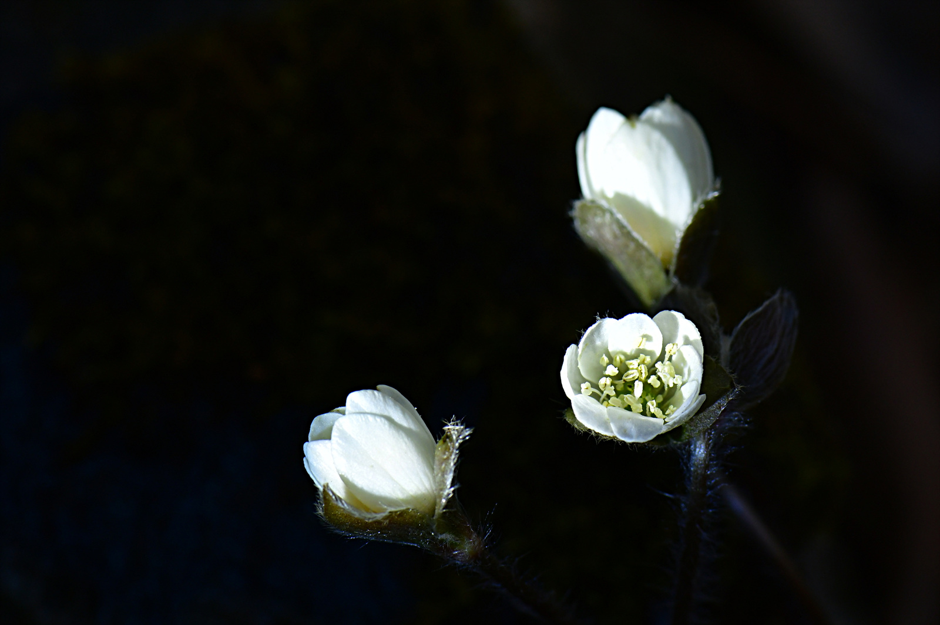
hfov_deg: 13.1
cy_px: 312
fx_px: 4097
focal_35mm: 157
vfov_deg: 8.7
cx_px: 470
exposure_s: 1/250
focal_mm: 105
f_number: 11
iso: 400
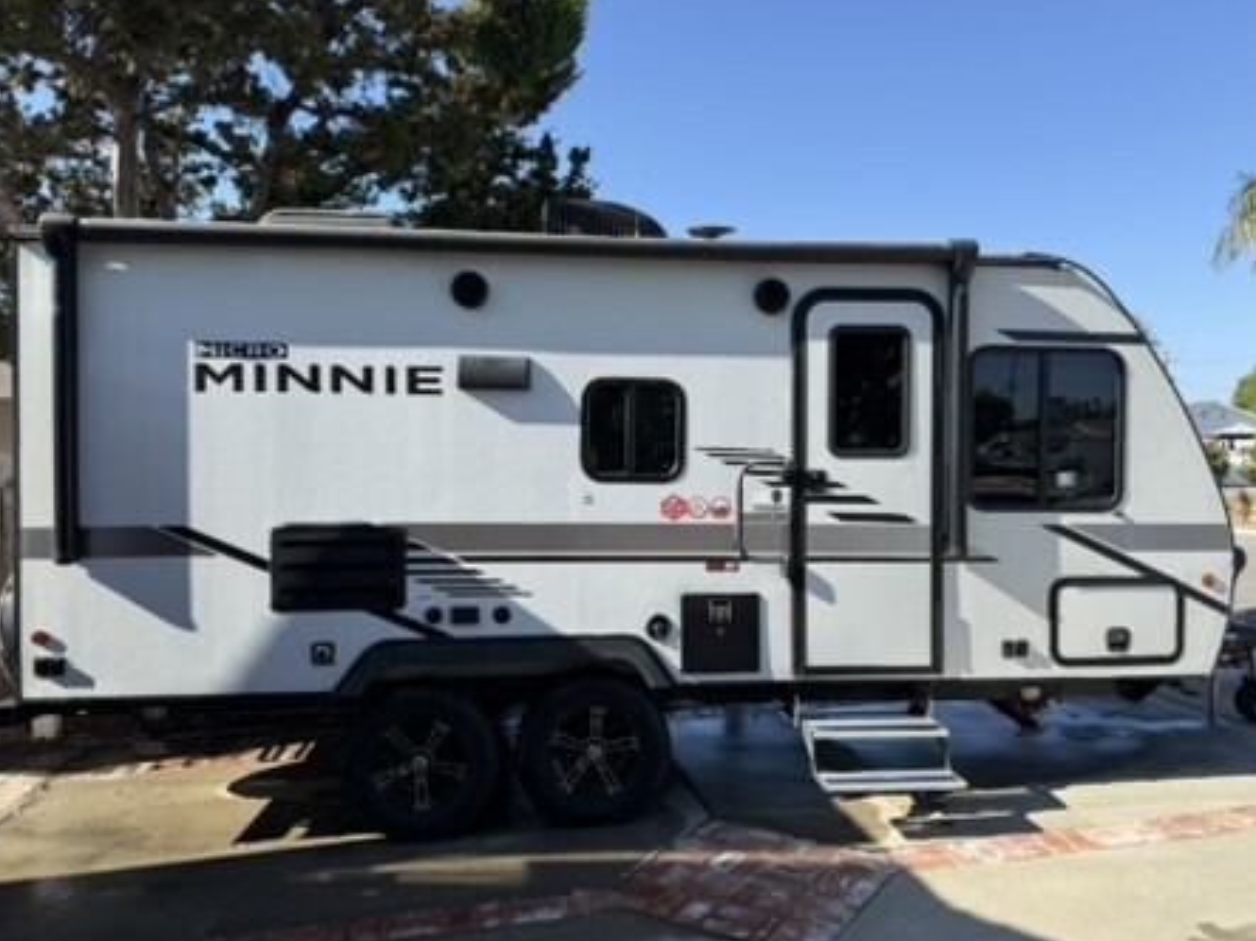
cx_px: 658
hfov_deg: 67.3
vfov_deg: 53.0
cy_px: 476
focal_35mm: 26
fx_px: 943
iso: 80
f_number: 1.78
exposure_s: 1/2370
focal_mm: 6.76
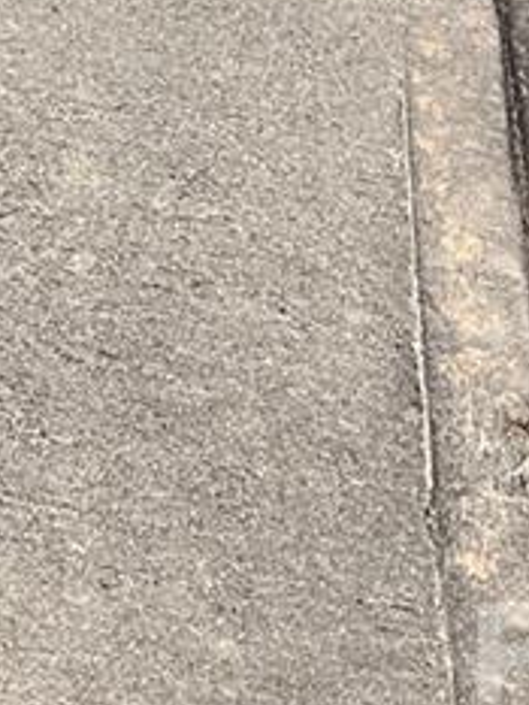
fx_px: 3216
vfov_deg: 9.7
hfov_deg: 8.6
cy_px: -1401
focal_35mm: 158
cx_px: -704
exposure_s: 1/1845
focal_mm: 6.86
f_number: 1.78
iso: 80
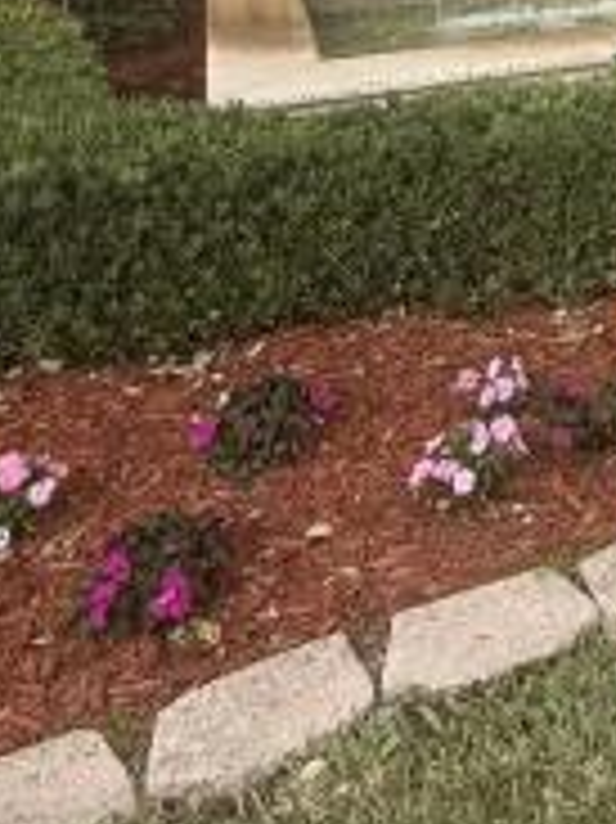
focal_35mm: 55
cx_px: 1034
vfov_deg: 29.5
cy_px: -189
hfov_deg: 20.6
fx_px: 1307
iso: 50
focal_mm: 2.22
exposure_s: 1/1105
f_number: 2.2
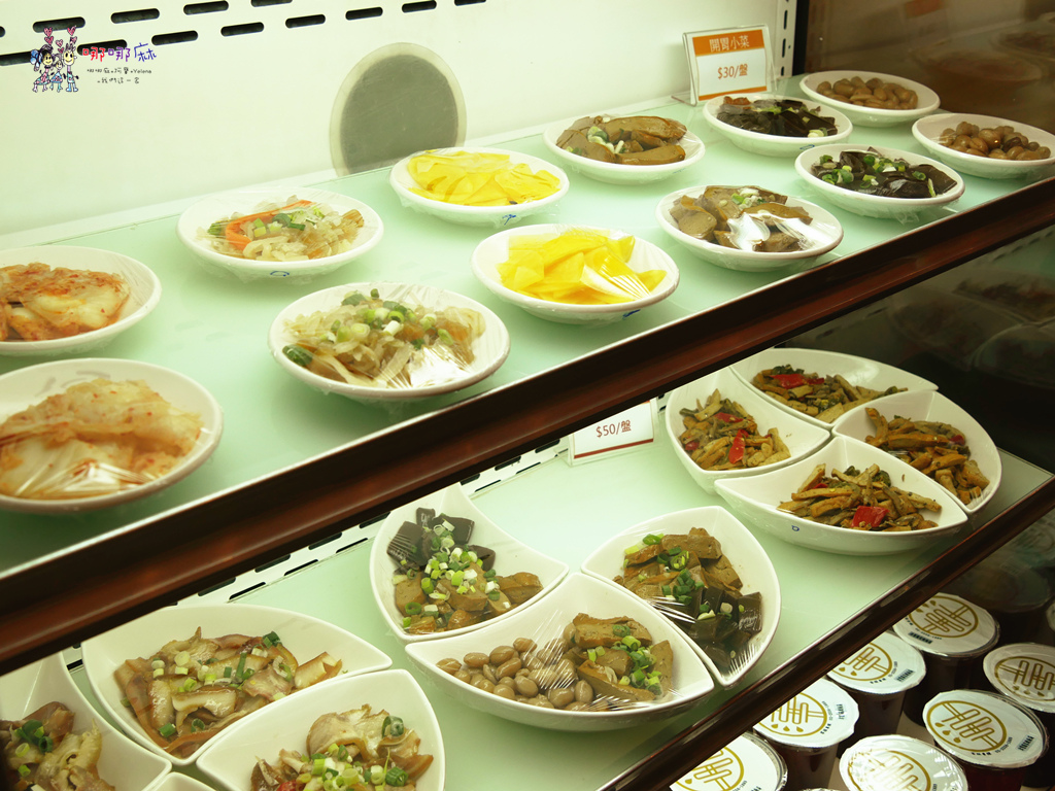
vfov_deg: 34.3
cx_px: 528
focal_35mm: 42
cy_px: 396
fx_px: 1280
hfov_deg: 44.8
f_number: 5.4
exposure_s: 1/125
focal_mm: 21
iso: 250
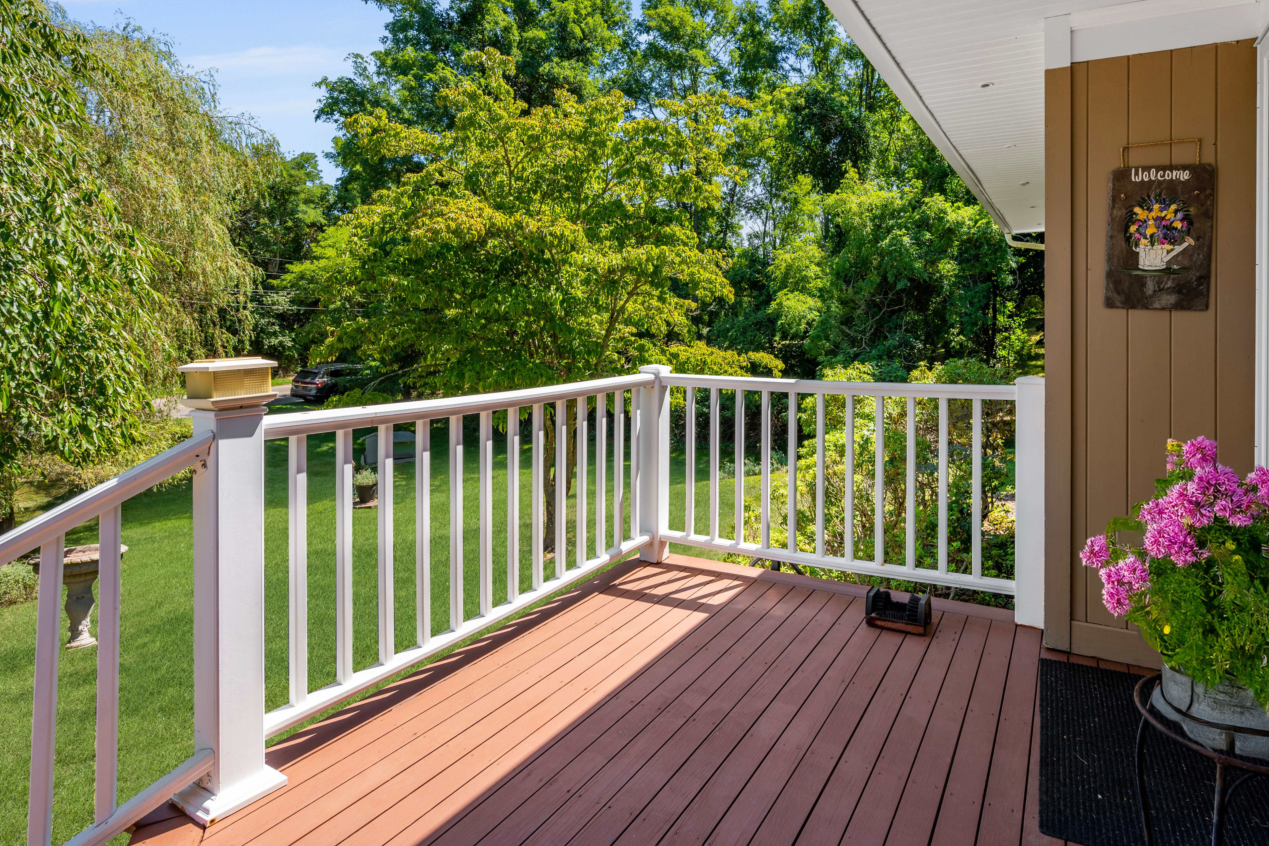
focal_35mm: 20
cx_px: 746
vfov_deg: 62.5
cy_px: 346
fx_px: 691
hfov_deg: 84.3
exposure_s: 1/100
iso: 100
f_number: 8
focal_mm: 16.5
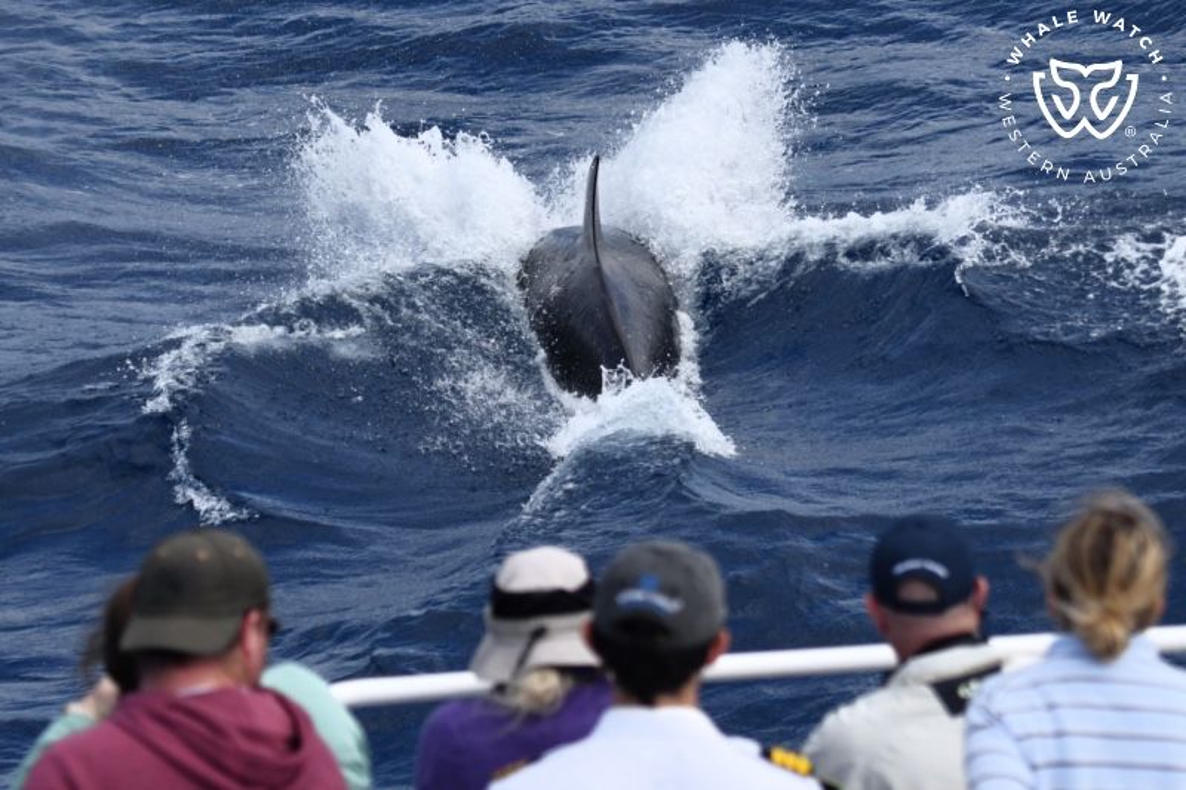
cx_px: 593
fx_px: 4018
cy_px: 395
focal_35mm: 122
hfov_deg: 16.8
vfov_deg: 11.2
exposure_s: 1/8000
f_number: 5
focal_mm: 122
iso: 800
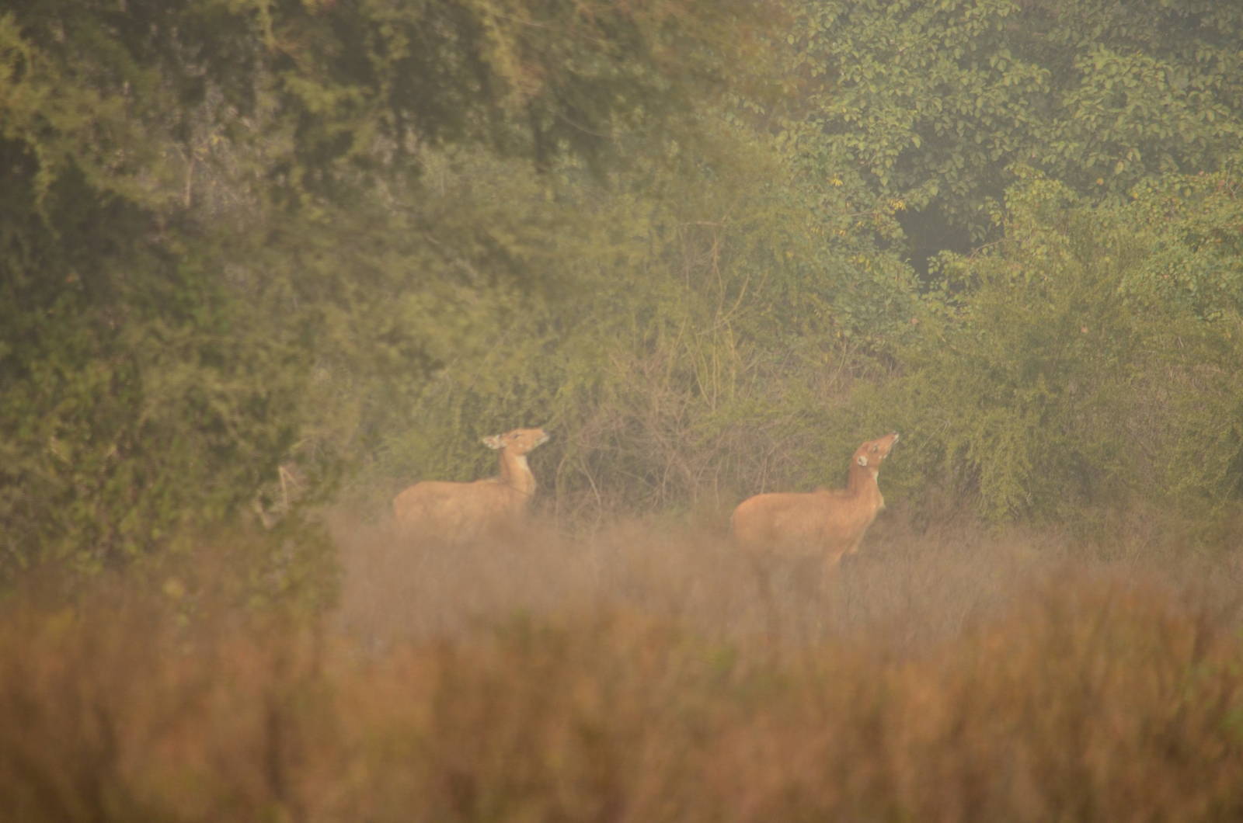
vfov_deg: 3.0
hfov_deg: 4.6
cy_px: 412
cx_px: 622
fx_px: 15506
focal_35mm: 450
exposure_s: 1/640
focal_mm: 300
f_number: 5.6
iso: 320
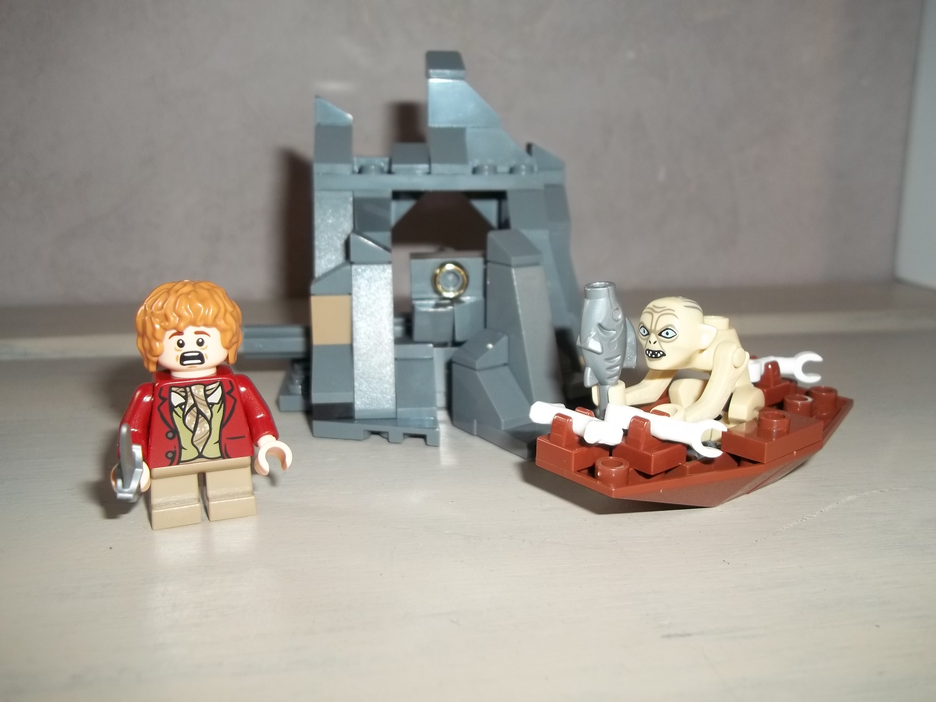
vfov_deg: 44.2
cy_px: 351
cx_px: 468
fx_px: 865
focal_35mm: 32
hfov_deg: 56.8
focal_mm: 5.7
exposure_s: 1/30
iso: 80
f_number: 2.9
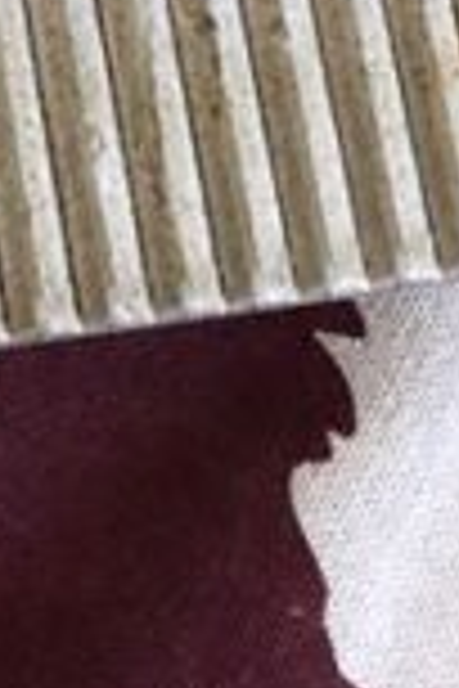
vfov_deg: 13.9
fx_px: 2524
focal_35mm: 132
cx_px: -333
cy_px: -528
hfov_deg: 9.9
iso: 64
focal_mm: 4
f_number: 1.8
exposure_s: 1/15
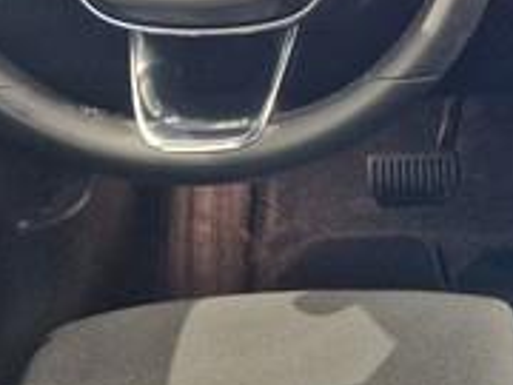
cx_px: 673
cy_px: 106
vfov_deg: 17.9
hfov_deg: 21.5
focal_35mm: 82
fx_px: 1215
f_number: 1.8
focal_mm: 5.4
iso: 800
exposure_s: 1/50
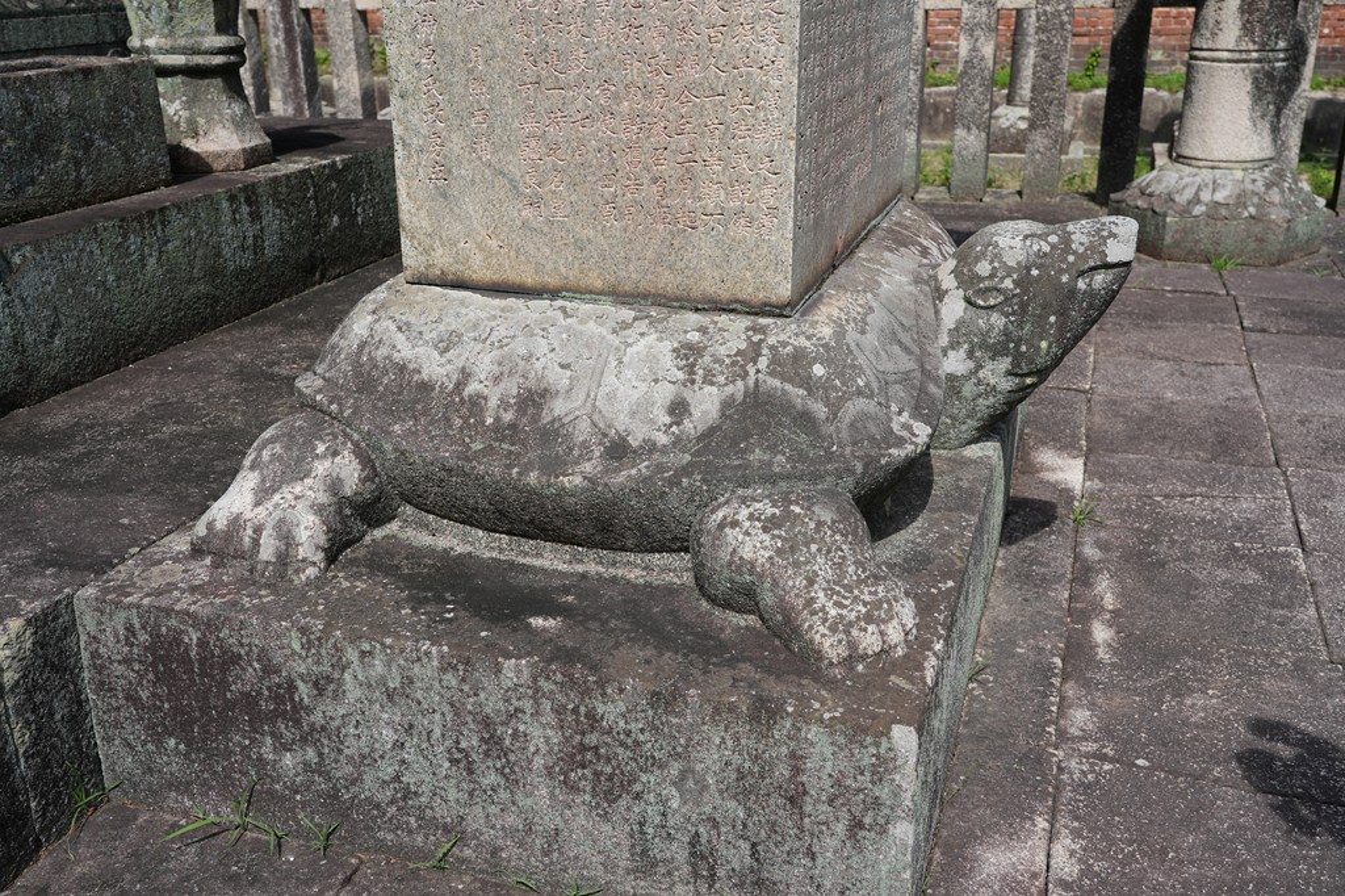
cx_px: 672
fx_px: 1232
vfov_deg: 39.9
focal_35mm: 33
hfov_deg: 57.2
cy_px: 448
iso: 100
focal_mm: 33
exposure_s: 1/400
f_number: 6.3
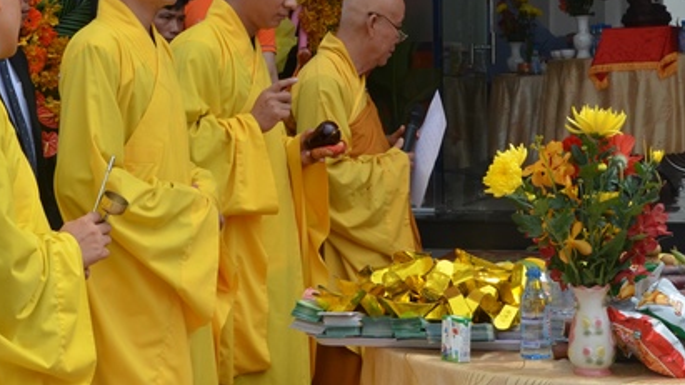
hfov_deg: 24.5
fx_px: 1577
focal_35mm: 87
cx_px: 333
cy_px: 134
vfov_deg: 13.9
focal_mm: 35
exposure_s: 1/800
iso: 1000
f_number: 14
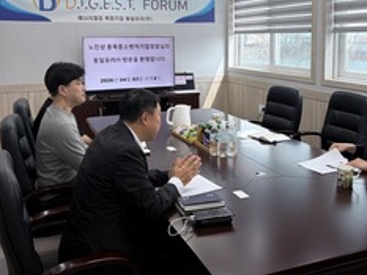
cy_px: 76
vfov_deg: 36.2
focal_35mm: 39
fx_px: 414
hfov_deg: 47.8
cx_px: 197
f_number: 1.6
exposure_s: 1/120
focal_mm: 5.96
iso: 40
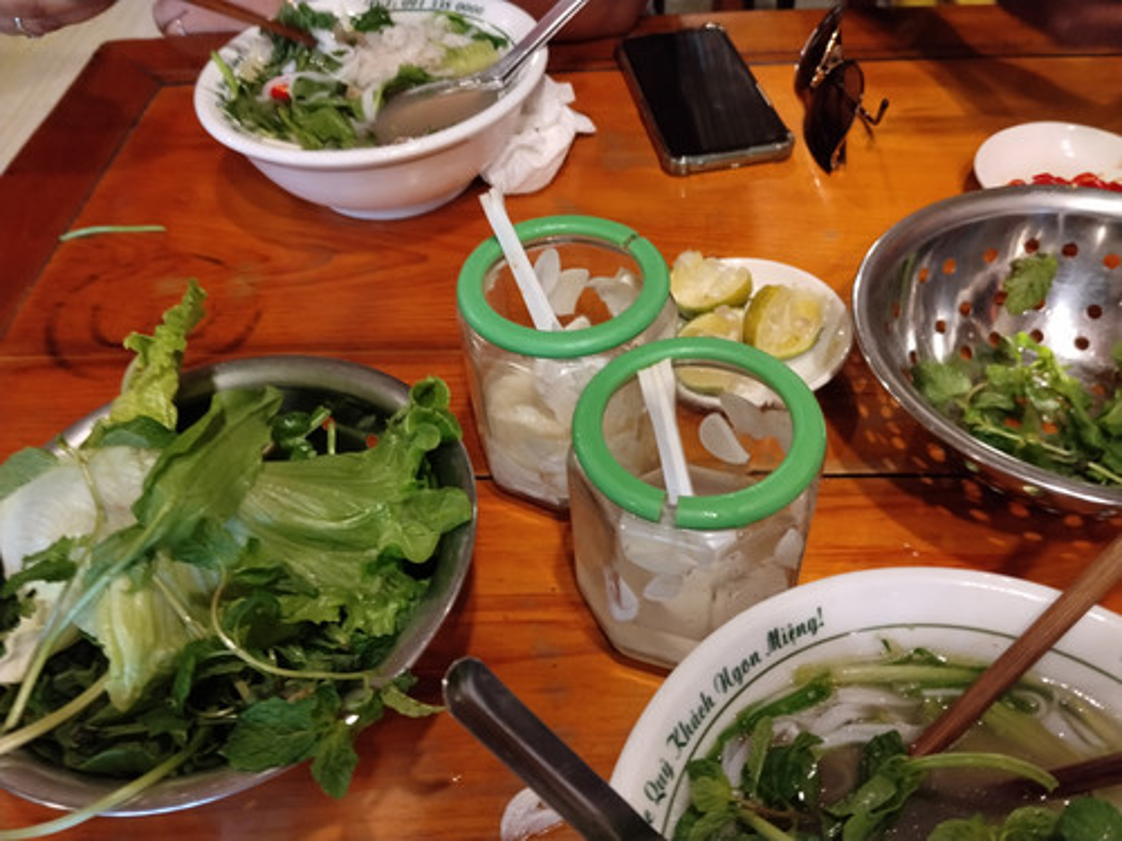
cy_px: 420
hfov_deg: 61.7
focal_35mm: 29
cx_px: 561
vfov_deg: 48.2
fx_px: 940
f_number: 1.8
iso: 250
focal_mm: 4.22
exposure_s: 1/25
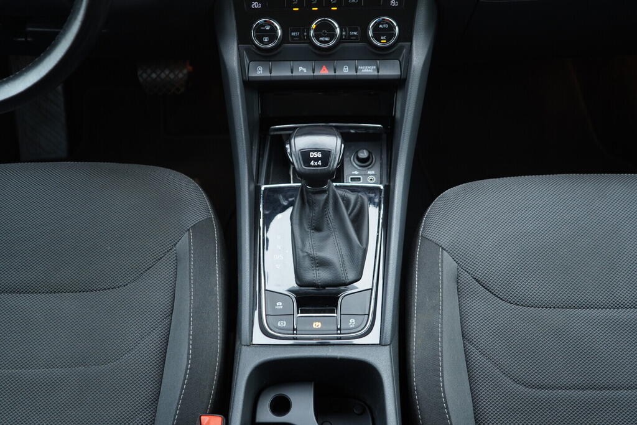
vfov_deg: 36.9
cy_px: 212
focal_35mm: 36
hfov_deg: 53.1
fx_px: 637
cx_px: 318
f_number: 2.8
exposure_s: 1/40
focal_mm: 24
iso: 400
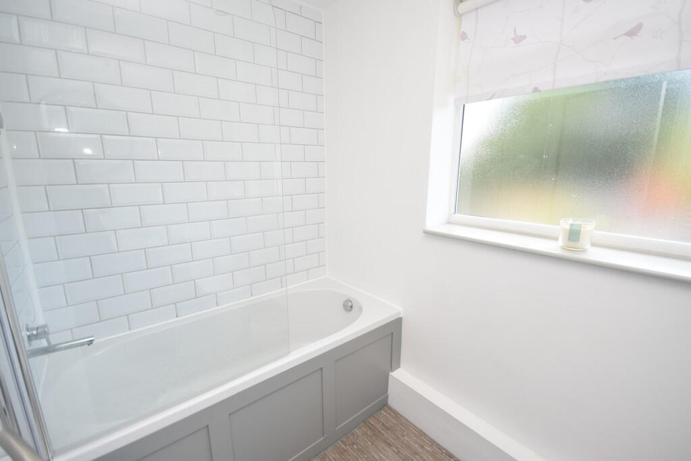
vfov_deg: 77.3
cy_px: 230
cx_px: 346
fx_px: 288
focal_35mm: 15
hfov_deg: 100.4
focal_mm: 10
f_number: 5
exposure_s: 1/200
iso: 560
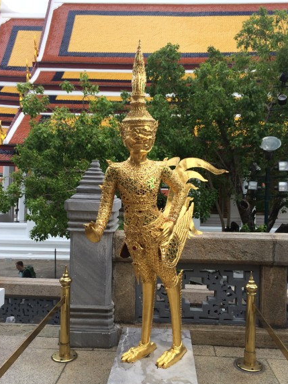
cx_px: 144
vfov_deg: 56.8
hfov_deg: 44.2
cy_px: 201
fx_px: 355
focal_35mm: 32
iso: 32
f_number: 2.2
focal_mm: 4.12
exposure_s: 1/1140
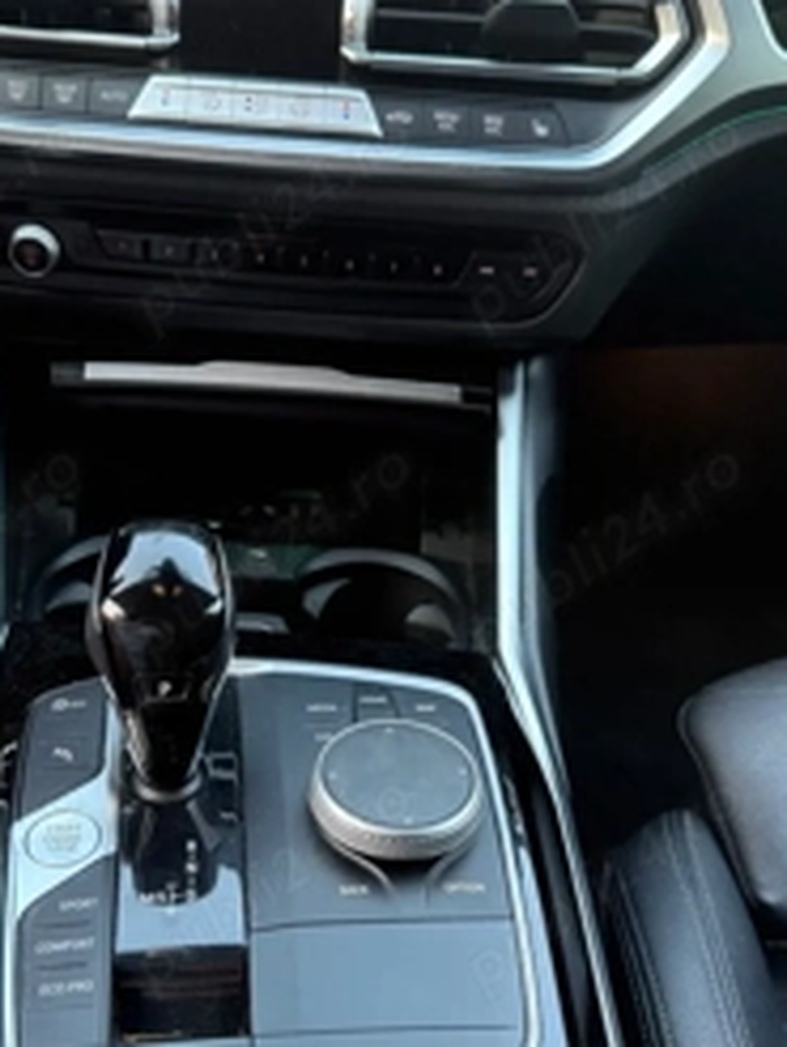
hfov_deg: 36.9
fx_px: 1180
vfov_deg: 47.7
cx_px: 357
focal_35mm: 39
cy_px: 604
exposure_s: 1/51
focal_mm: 6.76
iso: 200
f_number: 1.78
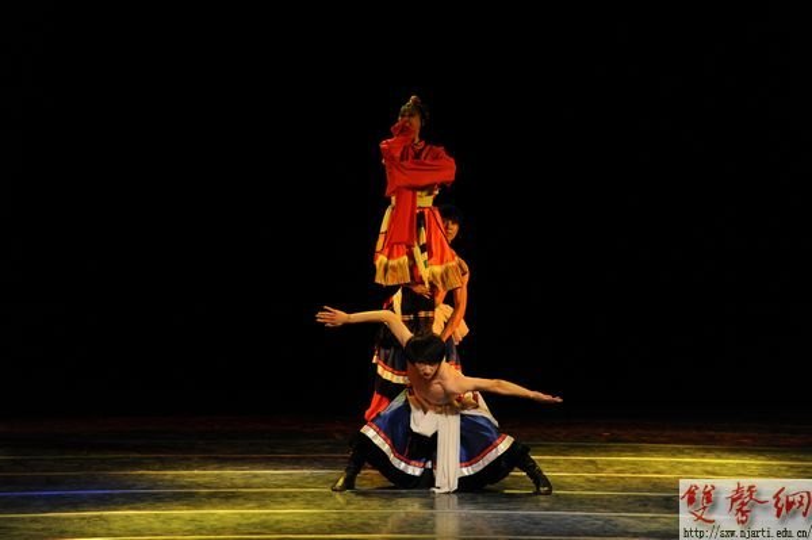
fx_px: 2704
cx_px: 406
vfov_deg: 11.4
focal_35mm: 120
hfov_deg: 17.1
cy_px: 270
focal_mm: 120
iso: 2000
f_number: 5.6
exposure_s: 1/125
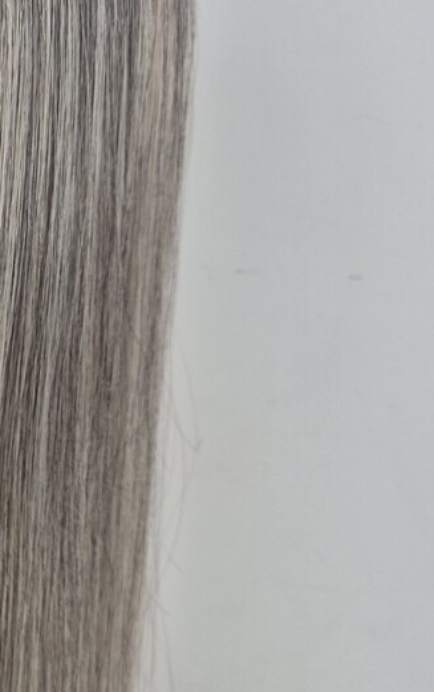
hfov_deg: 20.8
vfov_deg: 36.2
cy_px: 384
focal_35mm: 56
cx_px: -150
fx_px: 1058
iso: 32
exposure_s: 1/100
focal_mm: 5.4
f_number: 1.8
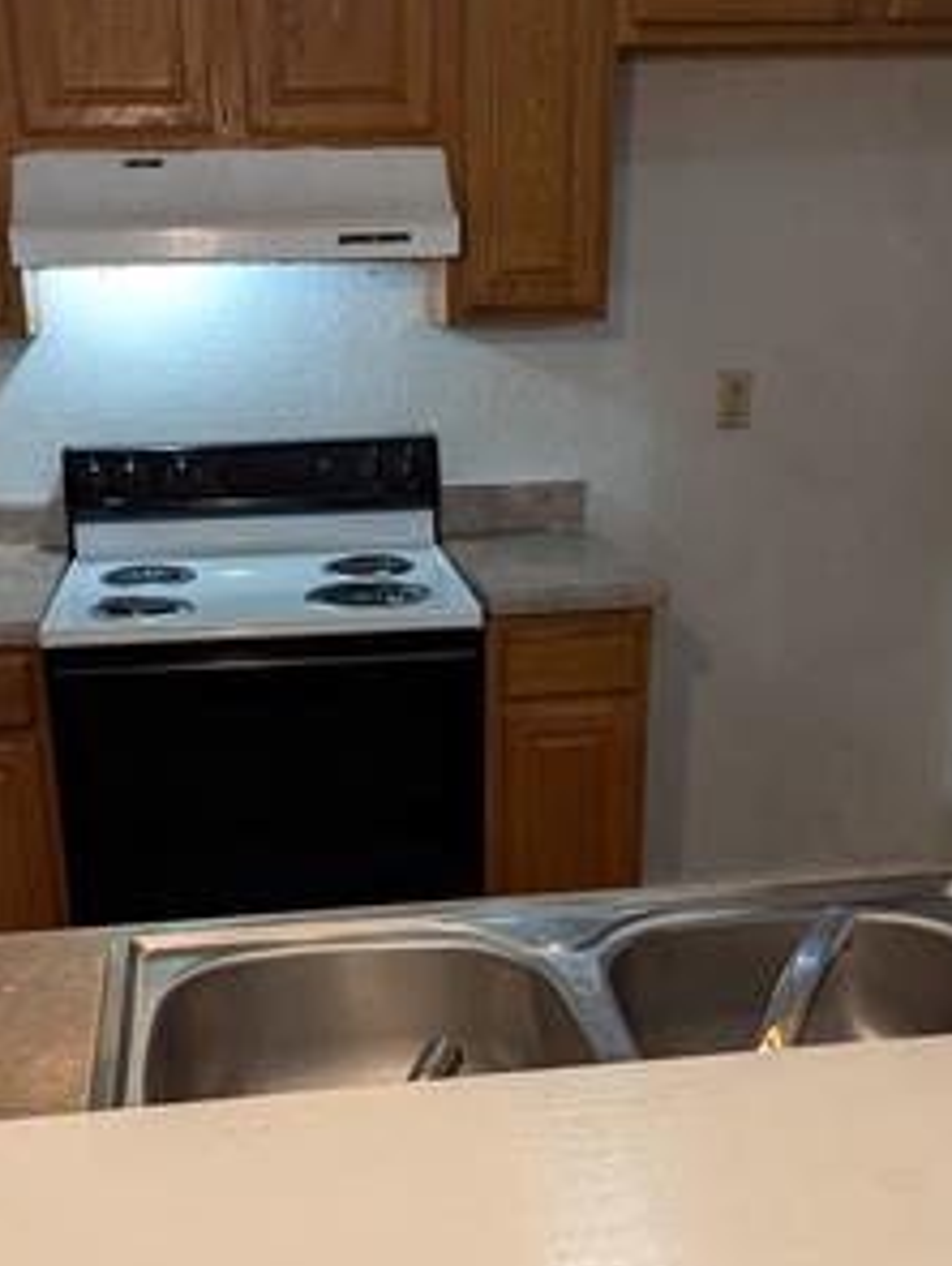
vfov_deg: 47.4
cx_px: 392
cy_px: 785
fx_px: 1427
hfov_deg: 36.8
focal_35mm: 39
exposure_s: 1/60
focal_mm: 6.81
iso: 101
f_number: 1.85
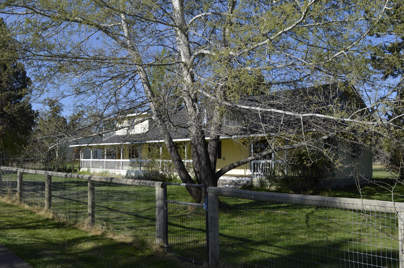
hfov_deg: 53.2
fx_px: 403
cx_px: 202
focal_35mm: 36
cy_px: 134
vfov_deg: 36.7
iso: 100
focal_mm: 24
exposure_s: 1/250
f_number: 8
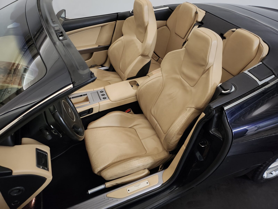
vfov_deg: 56.8
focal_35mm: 24
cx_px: 139
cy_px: 104
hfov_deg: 71.6
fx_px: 193
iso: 640
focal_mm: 5
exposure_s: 1/25
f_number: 1.8
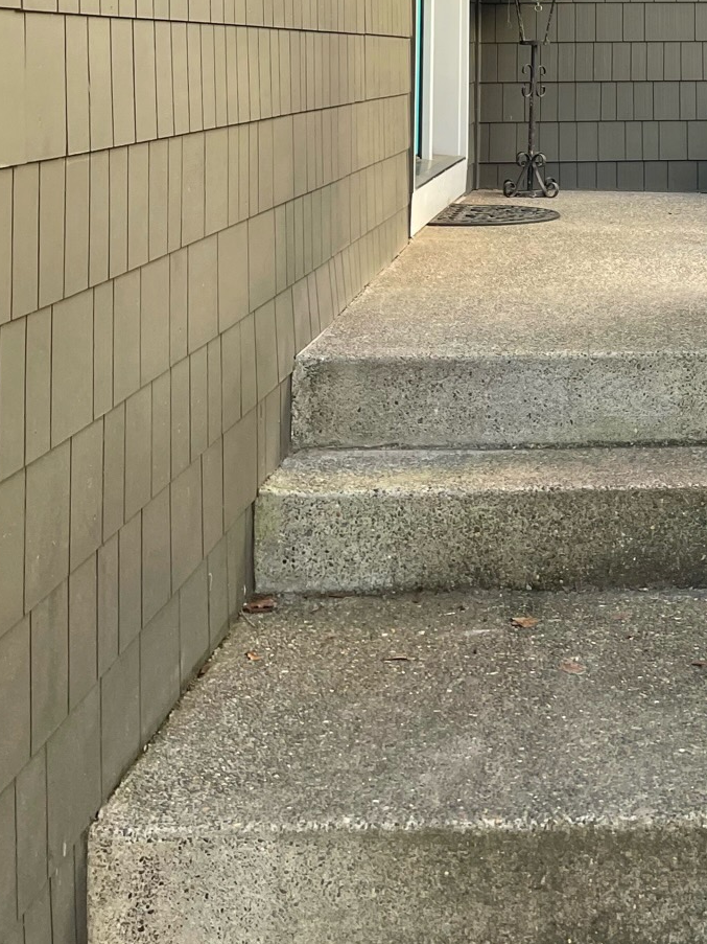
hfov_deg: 23.7
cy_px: -45
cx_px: 722
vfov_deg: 30.0
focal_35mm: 59
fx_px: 1607
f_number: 1.6
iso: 50
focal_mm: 4.2
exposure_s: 1/121
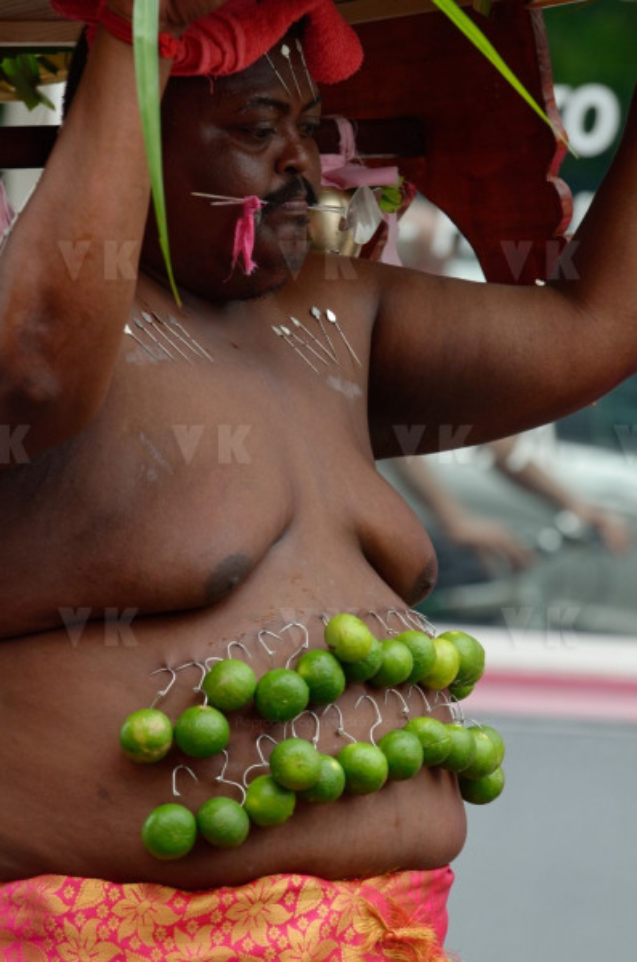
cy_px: 481
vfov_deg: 7.4
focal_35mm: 278
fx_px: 7403
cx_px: 318
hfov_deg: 4.9
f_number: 6.3
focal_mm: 185
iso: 200
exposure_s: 1/400
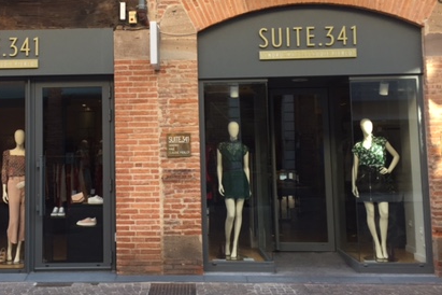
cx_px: 140
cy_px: 99
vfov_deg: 28.5
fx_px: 577
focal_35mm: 47
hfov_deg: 41.3
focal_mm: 4.15
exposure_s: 1/100
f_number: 2.2
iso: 32
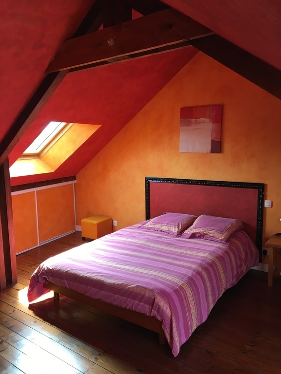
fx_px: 314
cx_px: 140
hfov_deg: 48.2
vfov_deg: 61.7
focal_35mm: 29
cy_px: 187
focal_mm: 4.15
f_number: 2.2
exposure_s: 1/33
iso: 50
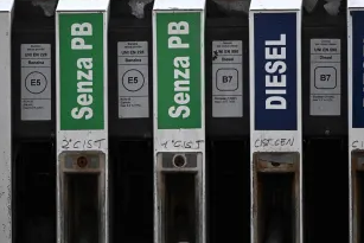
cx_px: 191
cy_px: 98
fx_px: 5270
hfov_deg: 4.0
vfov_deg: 2.6
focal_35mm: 521
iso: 2200
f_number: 5.6
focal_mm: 400
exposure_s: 1/800
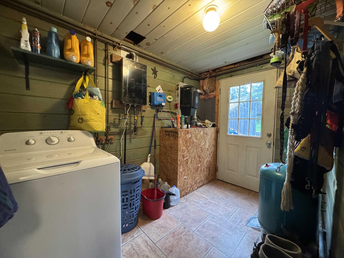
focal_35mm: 14
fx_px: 139
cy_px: 129
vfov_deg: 85.7
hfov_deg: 102.1
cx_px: 172
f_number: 2.2
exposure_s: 1/60
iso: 1000
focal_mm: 2.22
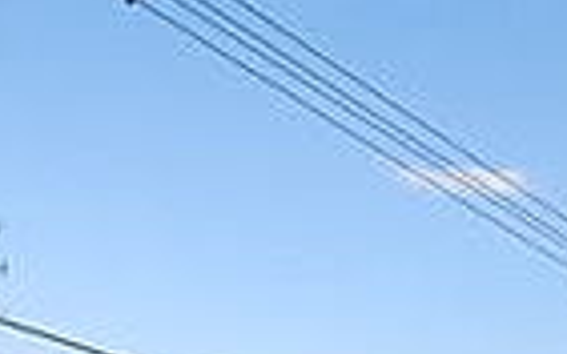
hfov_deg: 22.1
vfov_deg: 14.1
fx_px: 1406
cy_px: 384
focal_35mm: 91
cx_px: 543
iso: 100
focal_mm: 14
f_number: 7.1
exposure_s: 1/200
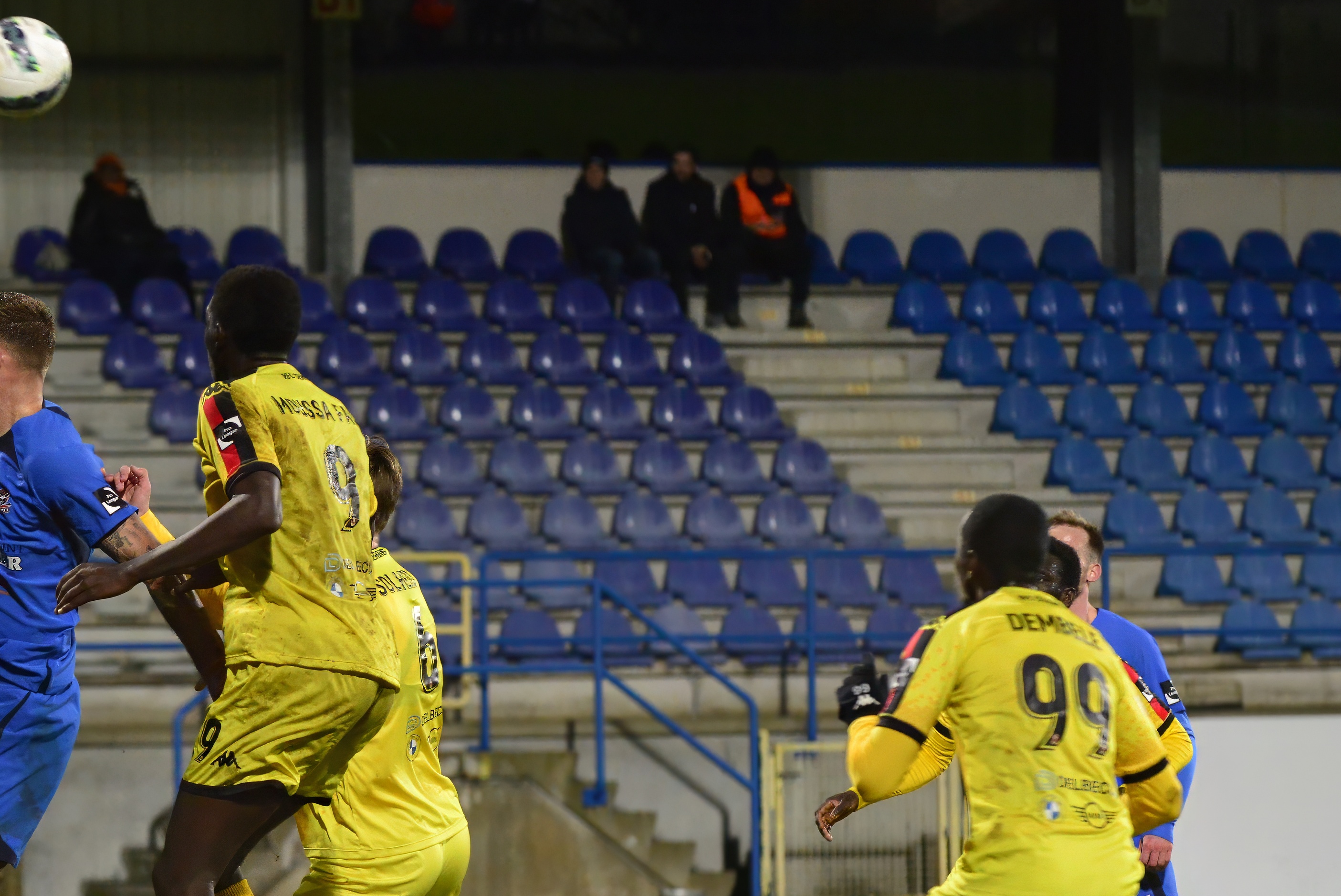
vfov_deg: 4.8
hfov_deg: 7.1
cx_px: 99
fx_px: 10769
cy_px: 595
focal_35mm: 289
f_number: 4
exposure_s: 1/1000
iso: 4500
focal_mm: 135
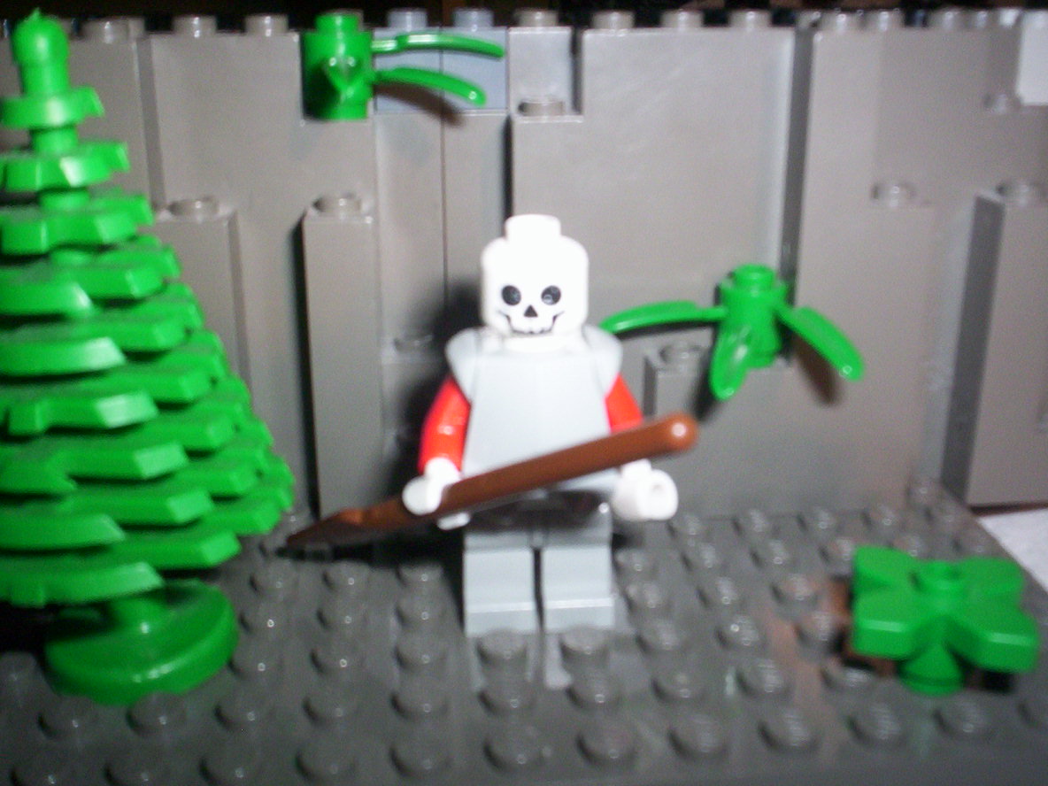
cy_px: 393
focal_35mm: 38
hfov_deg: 49.0
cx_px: 524
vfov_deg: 37.7
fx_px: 1150
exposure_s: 1/60
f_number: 4.5
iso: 140
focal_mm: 4.99
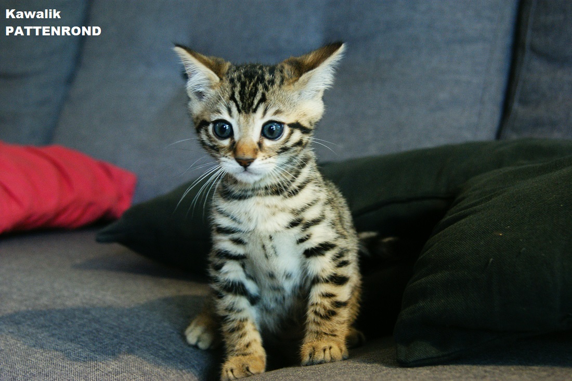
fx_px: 953
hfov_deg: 33.4
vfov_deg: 22.6
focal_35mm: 60
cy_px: 190
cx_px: 286
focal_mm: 40
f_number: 5
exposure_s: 1/40
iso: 800
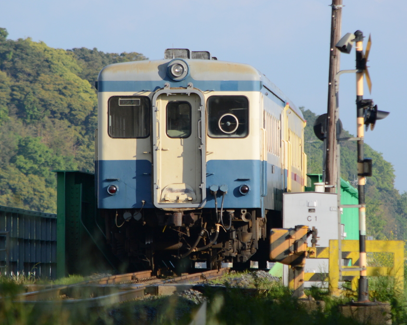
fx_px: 8094
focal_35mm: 672
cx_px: 208
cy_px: 163
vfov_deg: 2.3
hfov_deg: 2.9
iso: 160
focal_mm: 220
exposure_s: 1/500
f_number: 6.3
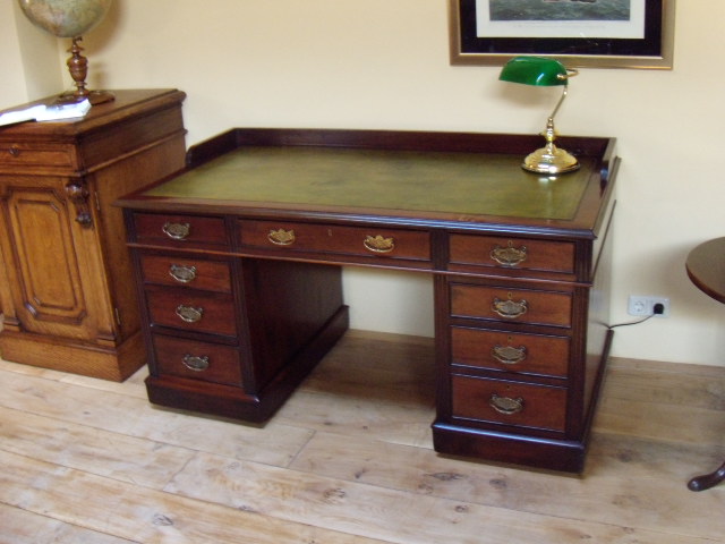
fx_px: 754
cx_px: 362
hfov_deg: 51.4
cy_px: 272
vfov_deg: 39.7
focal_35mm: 36
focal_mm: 6.4
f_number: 3.6
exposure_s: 1/8
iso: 400
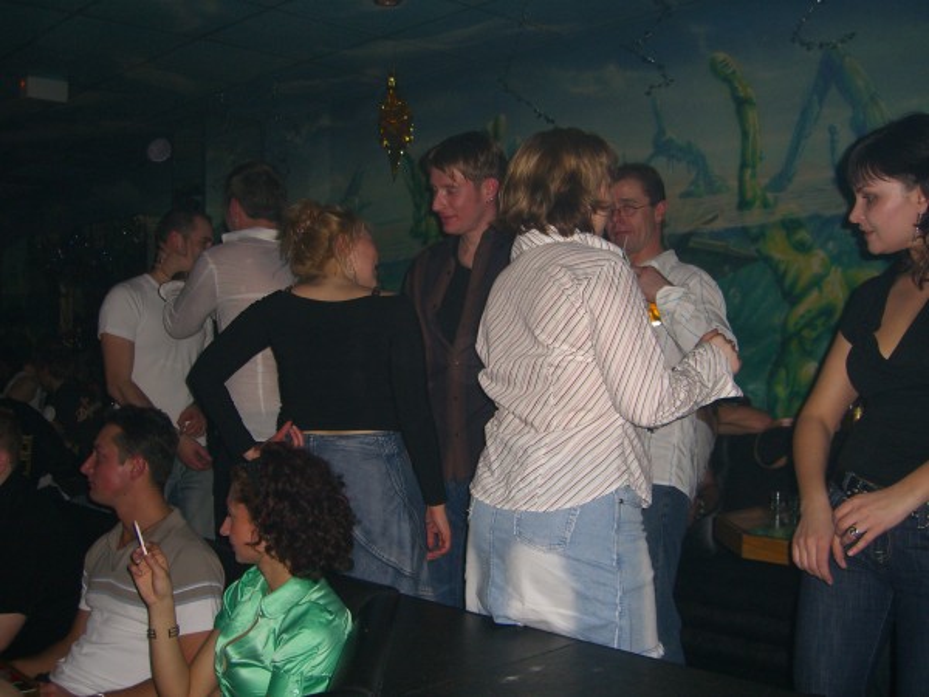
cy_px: 348
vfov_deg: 37.7
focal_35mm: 38
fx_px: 1020
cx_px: 464
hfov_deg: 49.0
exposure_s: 1/60
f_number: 2.8
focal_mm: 7.9
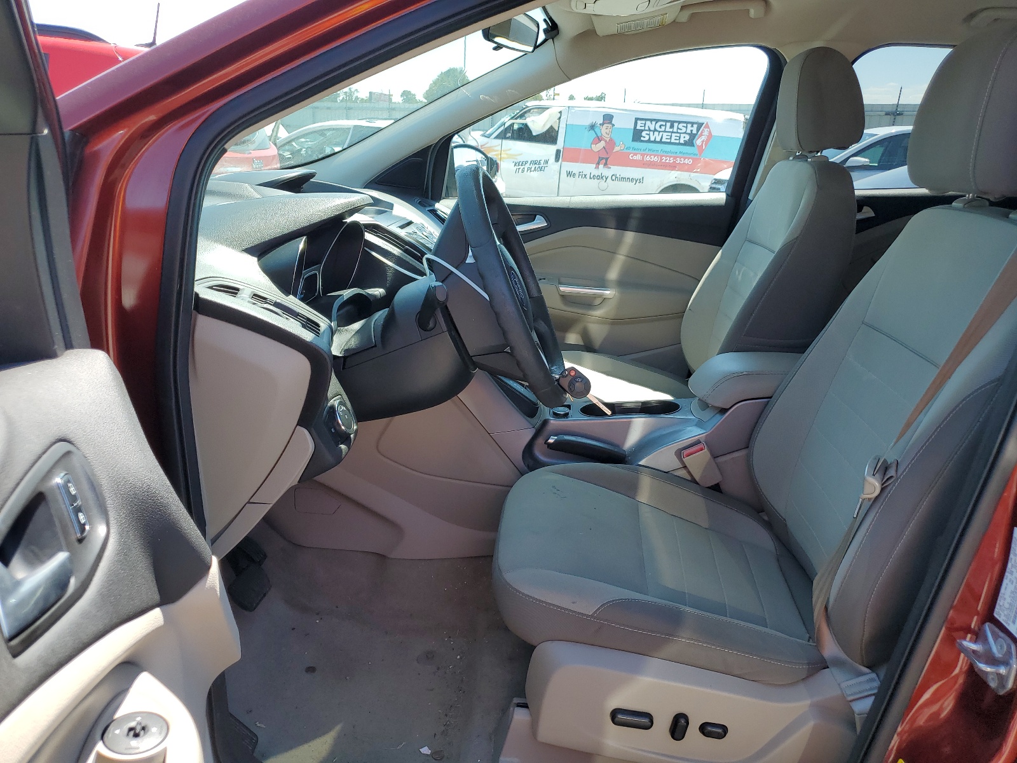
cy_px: 382
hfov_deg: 67.3
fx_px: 764
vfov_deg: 53.1
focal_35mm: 26
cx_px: 508
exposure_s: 1/769
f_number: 1.5
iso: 50
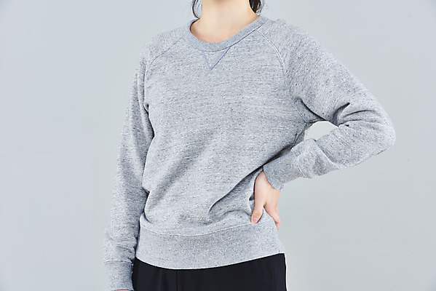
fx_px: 1939
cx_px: 218
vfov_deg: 8.6
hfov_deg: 12.8
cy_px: 146
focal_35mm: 160
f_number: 16
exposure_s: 1/125
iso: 100
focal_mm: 160
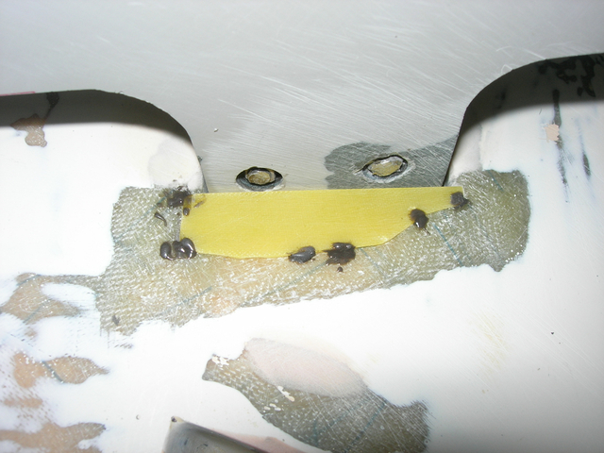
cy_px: 226
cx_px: 302
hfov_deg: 49.0
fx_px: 663
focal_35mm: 38
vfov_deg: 37.7
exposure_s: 1/60.1
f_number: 4.8
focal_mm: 7.8
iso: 64
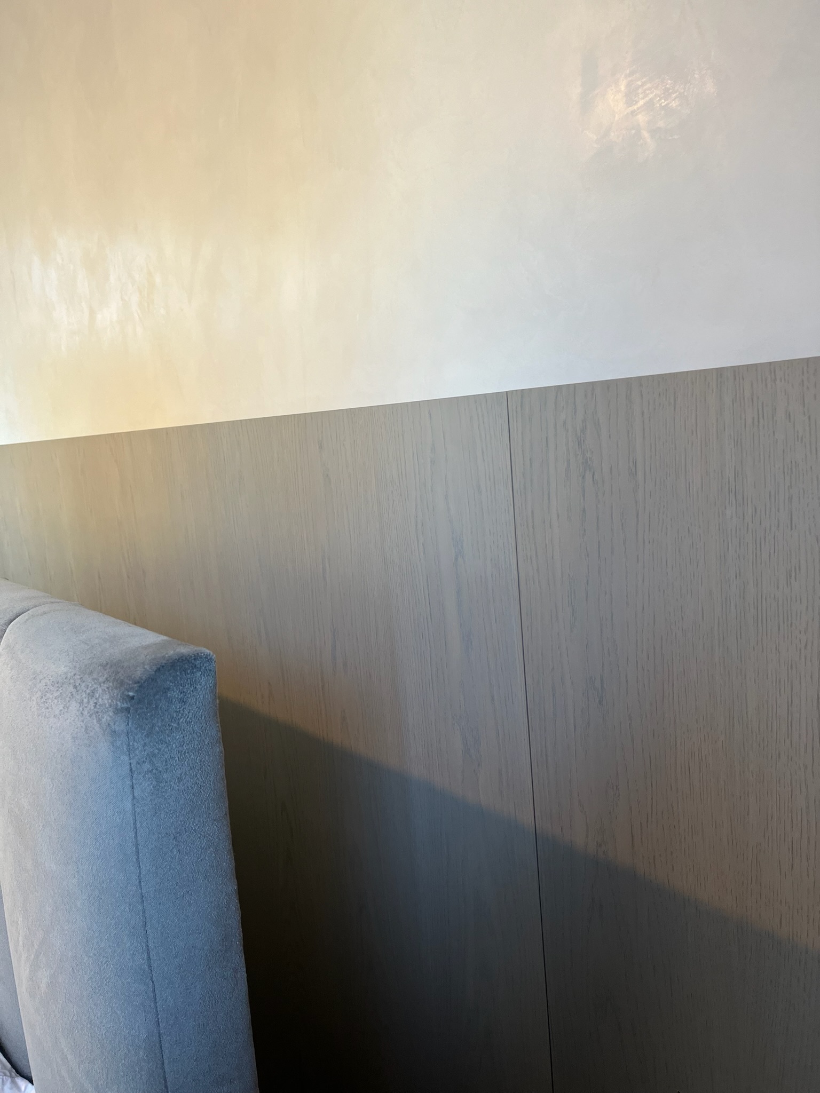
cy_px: 546
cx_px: 410
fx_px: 821
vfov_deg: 67.3
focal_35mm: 26
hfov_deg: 53.1
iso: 125
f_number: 1.6
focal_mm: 5.1
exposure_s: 1/60
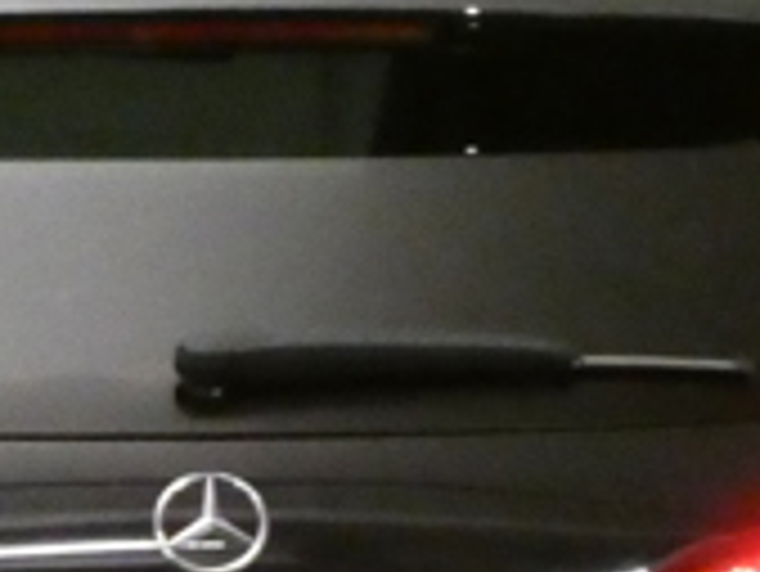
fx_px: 3735
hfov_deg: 11.6
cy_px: 797
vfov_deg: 8.6
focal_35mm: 170
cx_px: 207
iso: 2500
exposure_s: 1/125
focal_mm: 6.5
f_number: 3.5
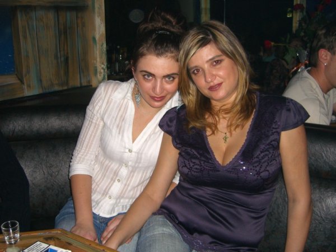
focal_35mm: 38
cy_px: 126
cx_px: 168
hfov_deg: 49.0
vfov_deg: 37.7
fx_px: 369
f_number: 2.8
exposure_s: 1/60
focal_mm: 7.9
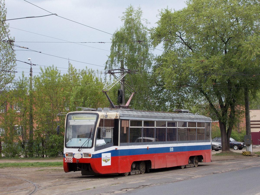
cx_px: 130
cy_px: 98
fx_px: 646
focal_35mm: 86
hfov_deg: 22.8
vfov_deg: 17.2
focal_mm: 15.4
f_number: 6.3
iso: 125
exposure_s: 1/60
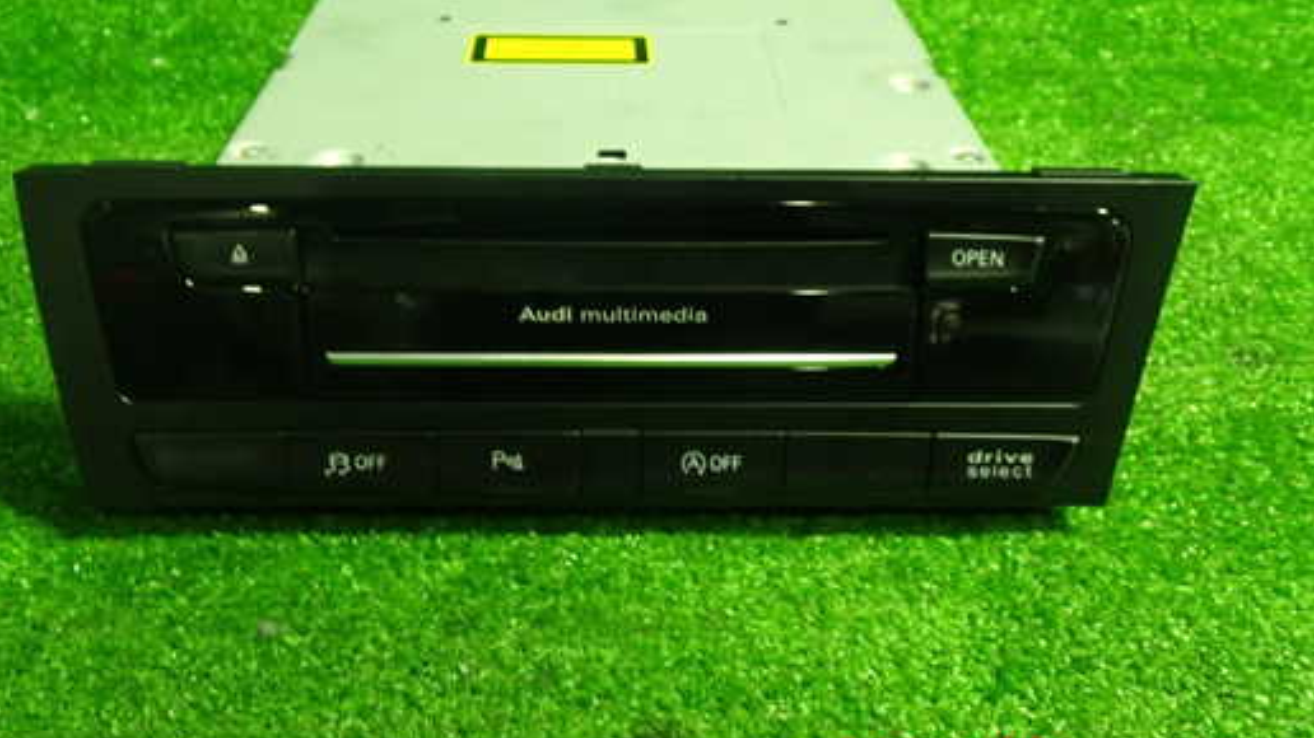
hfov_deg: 52.8
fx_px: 1324
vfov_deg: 30.8
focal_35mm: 38
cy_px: 224
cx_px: 654
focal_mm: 5.4
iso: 500
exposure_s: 1/30
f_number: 2.3
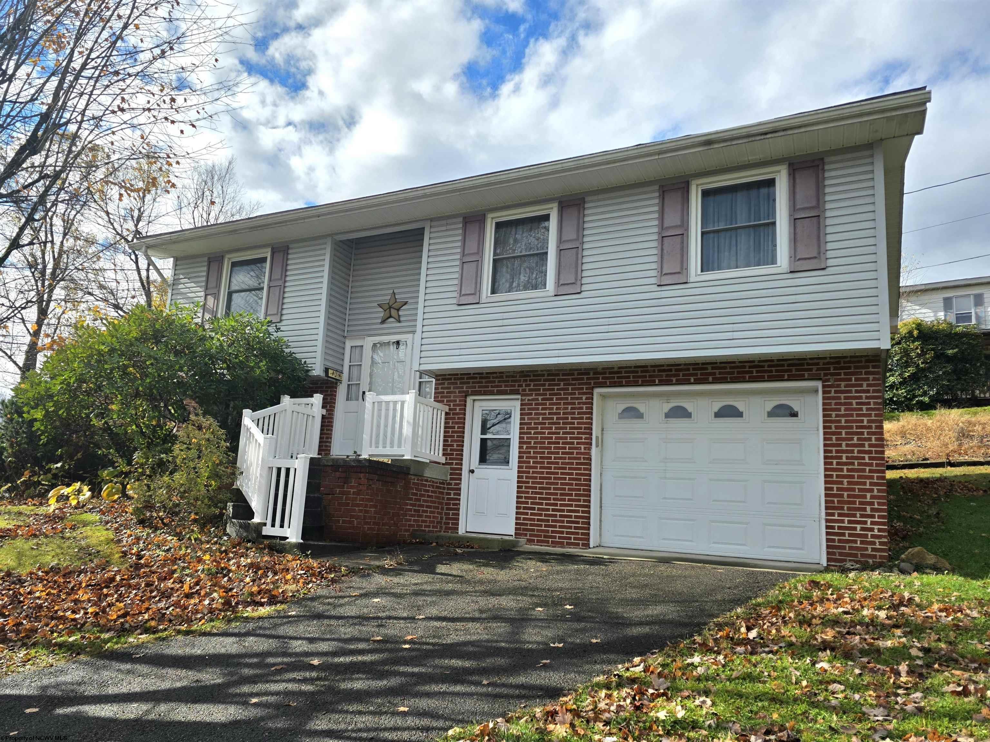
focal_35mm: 23
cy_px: 371
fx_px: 658
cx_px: 495
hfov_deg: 73.9
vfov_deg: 58.9
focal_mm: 6.3
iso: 80
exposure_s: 1/10000
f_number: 1.7
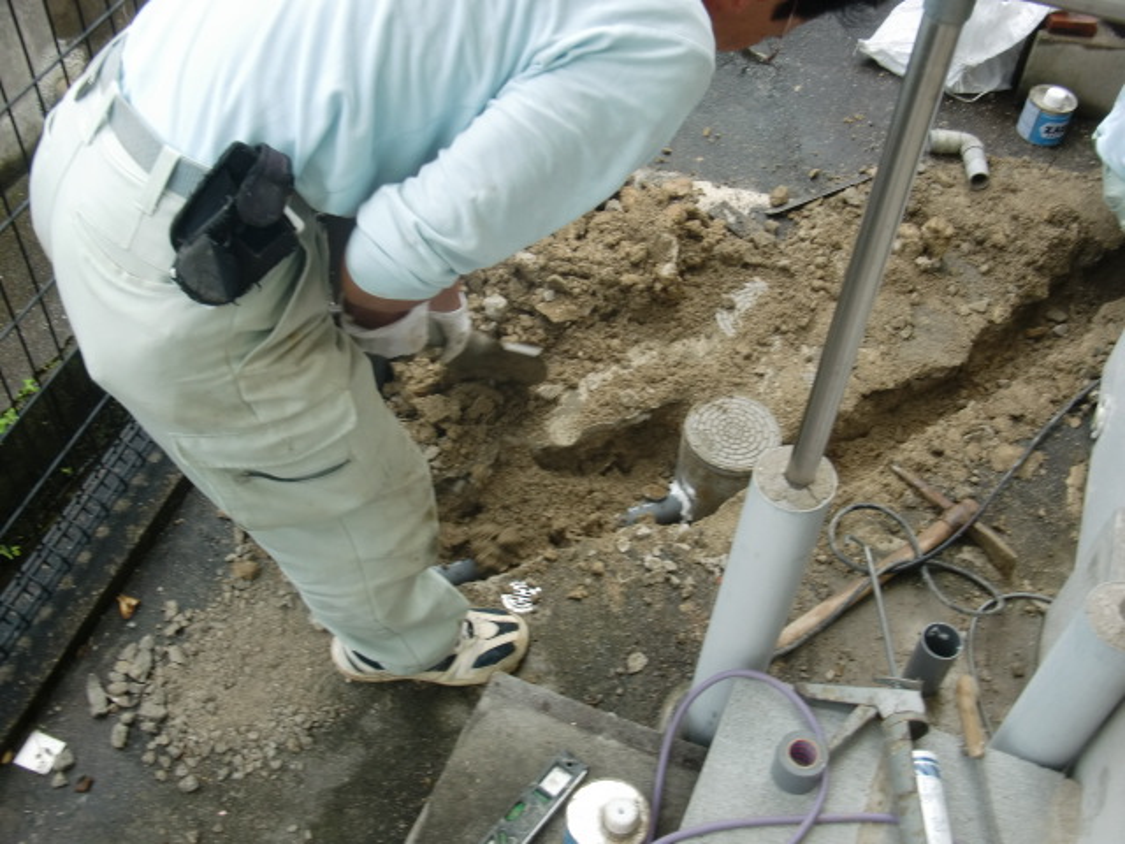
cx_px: 562
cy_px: 422
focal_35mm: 38
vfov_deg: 37.7
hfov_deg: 49.0
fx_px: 1235
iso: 64
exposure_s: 1/100
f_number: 3.9
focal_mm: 6.66
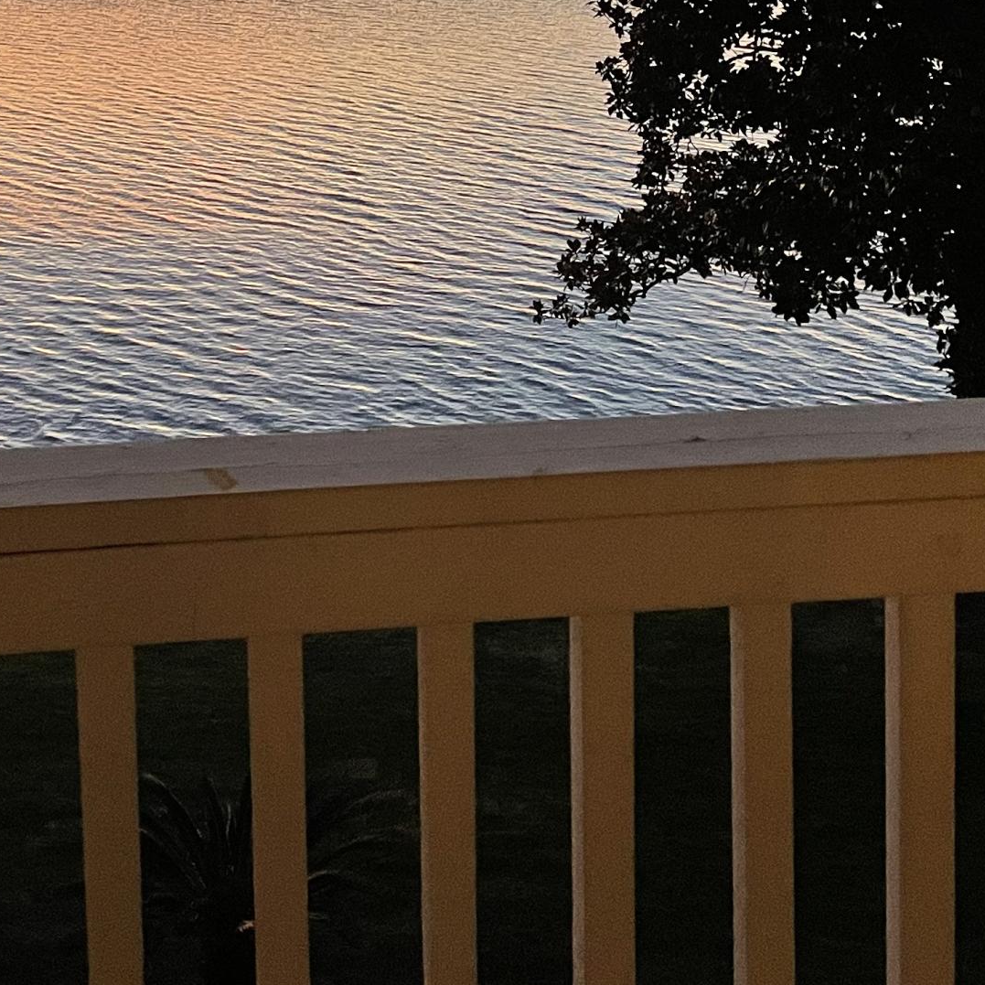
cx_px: 305
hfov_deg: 26.7
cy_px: 31
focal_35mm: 64
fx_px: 2060
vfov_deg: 25.7
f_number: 1.6
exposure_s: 1/60
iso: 200
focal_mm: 4.2
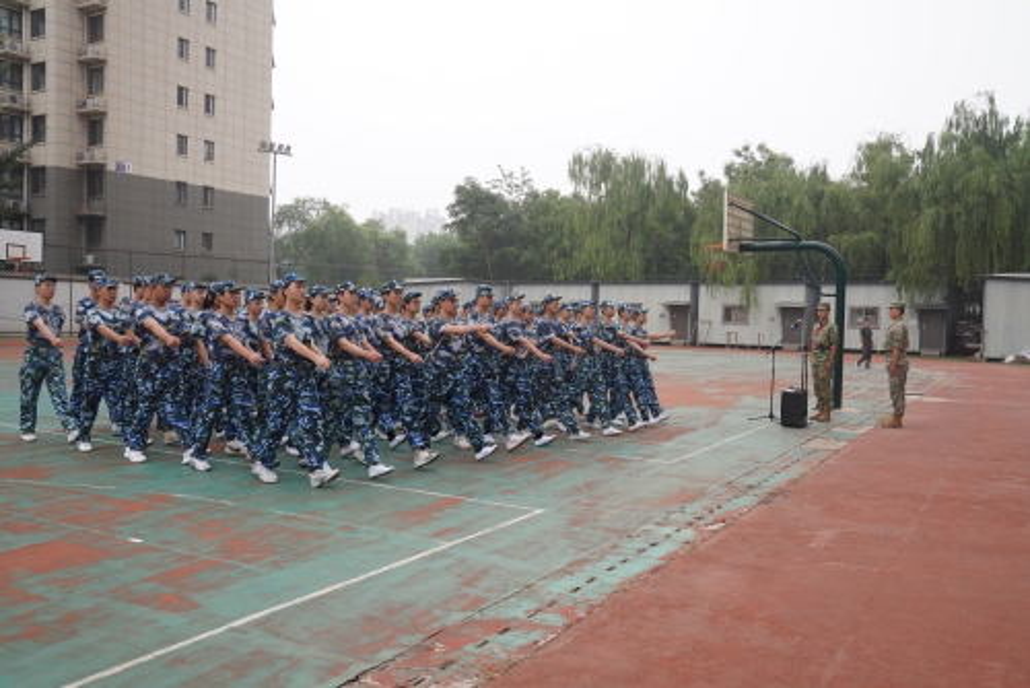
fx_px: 887
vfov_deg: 42.4
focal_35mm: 31
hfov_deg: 60.3
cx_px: 515
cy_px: 344
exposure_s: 1/200
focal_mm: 31
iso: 200
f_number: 7.1
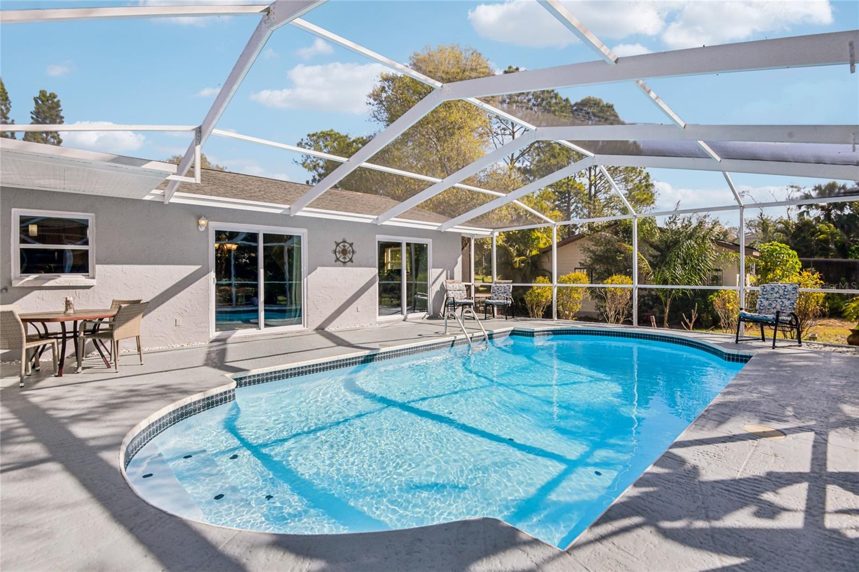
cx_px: 430
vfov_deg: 73.7
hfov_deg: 96.7
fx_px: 382
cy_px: 286
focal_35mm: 16
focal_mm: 16
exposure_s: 1/1600
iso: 400
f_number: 8
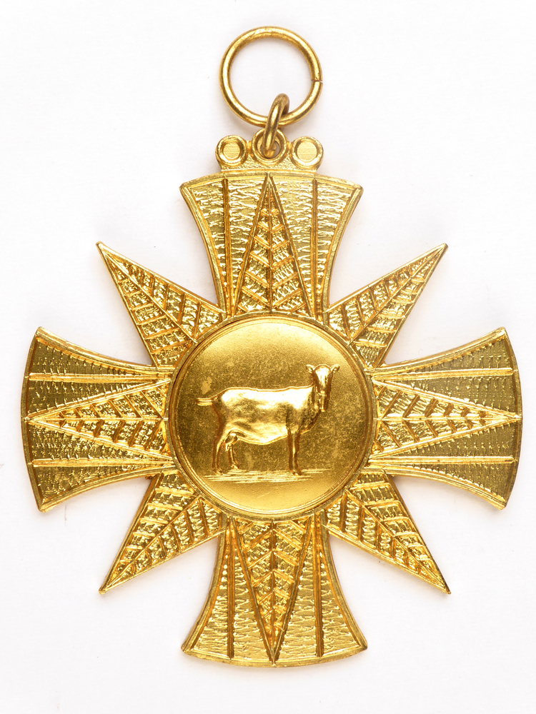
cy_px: 357
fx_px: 1631
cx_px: 268
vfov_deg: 24.7
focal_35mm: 79
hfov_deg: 18.7
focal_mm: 14.1
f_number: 8
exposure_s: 1/13
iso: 100
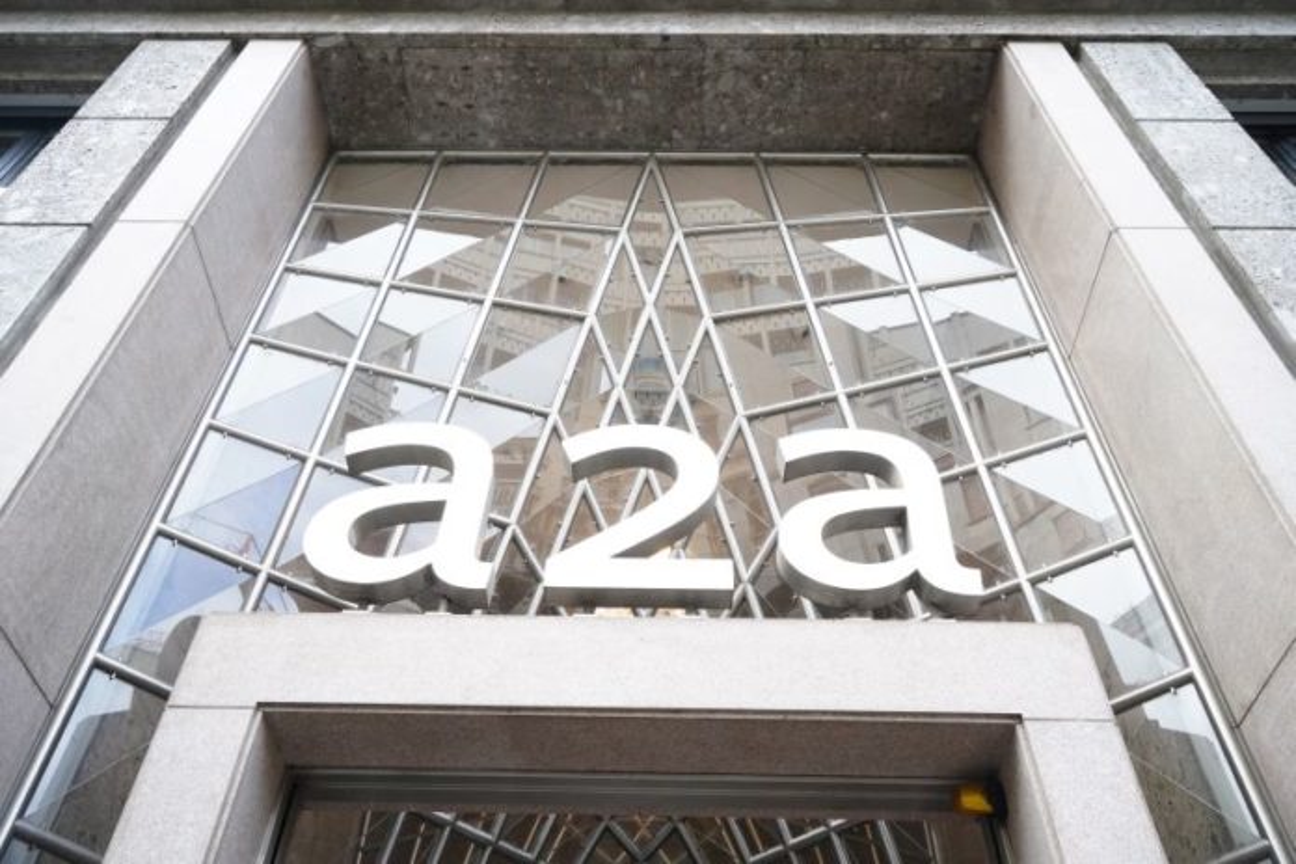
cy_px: 432
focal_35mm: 29
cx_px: 648
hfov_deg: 63.7
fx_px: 1044
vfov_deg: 45.0
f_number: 10
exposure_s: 1/250
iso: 3200
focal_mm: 29
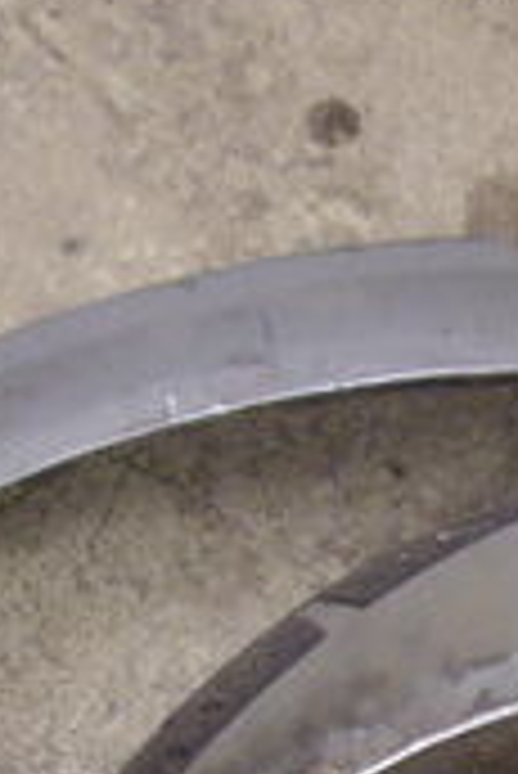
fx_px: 3166
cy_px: 940
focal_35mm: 147
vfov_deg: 13.5
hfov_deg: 9.3
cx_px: 473
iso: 400
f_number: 2.8
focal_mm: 7.9
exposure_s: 1/40
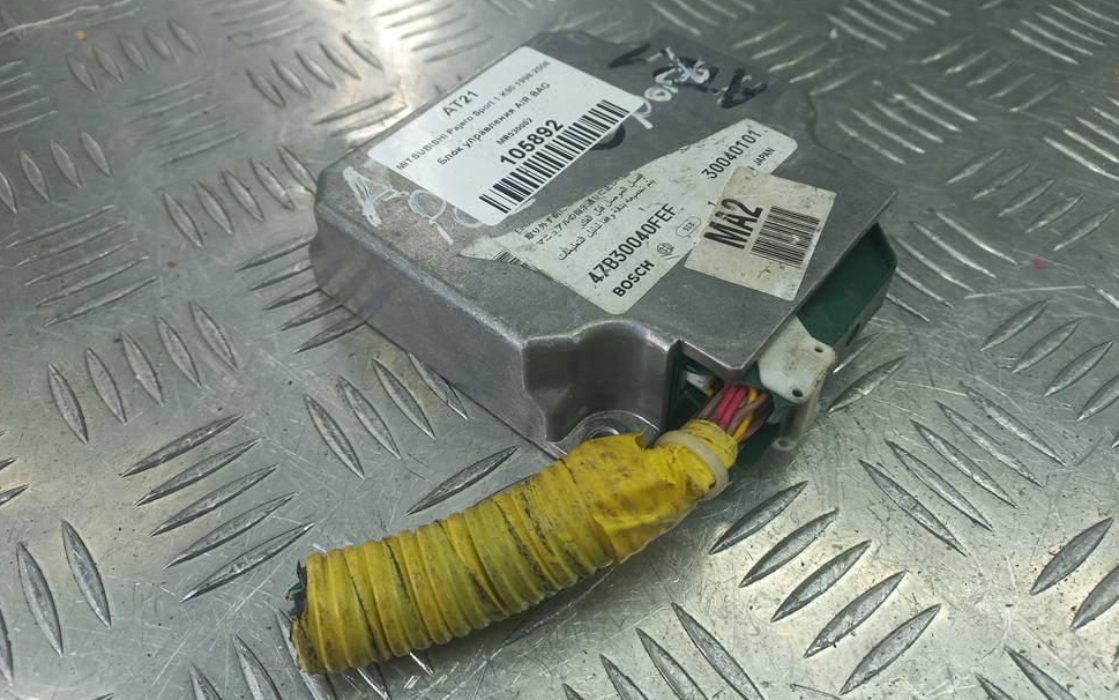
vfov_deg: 44.5
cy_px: 306
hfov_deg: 66.4
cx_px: 585
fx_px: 854
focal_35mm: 28
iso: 40
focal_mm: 4.6
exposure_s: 1/50
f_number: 1.8
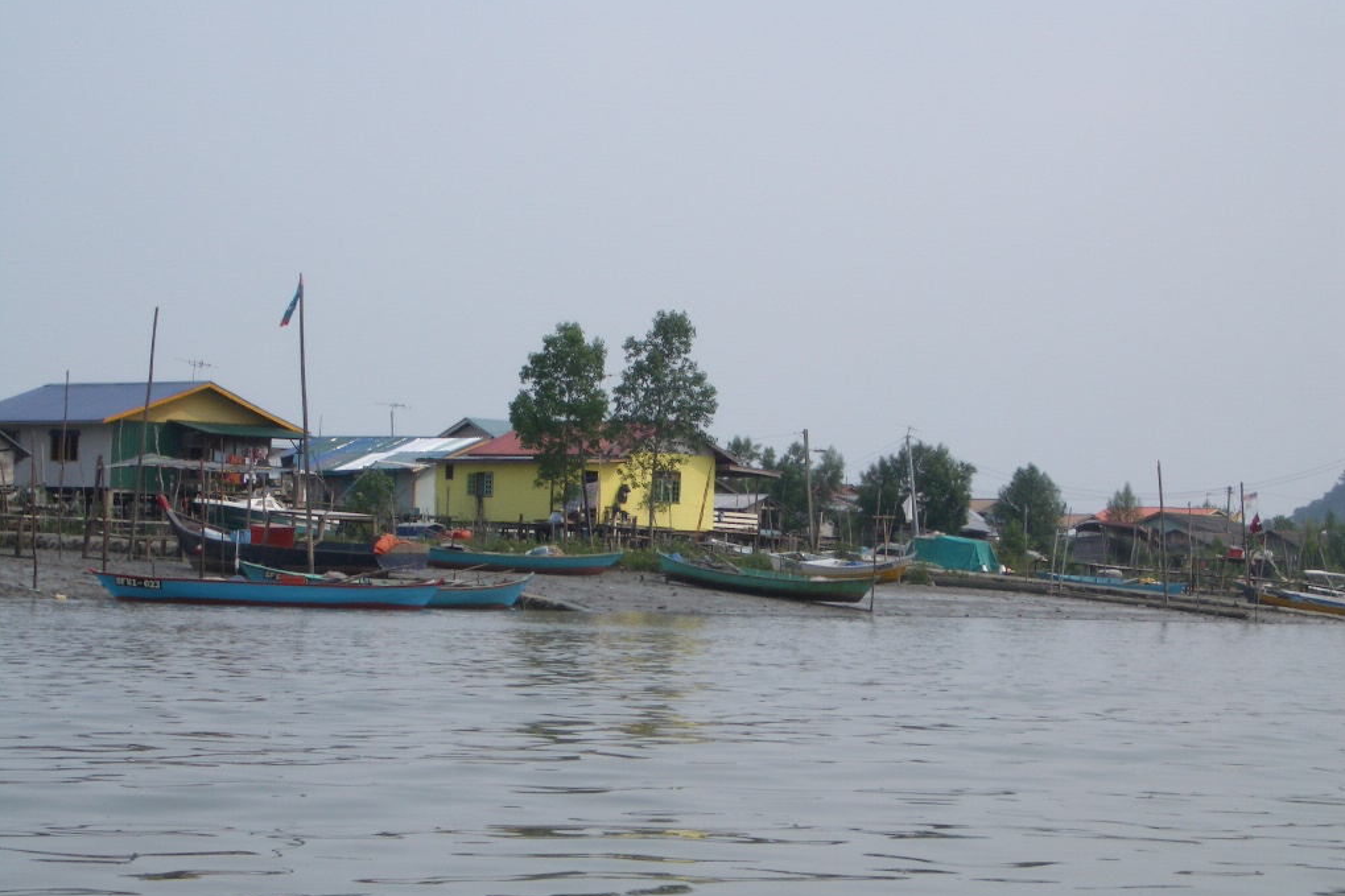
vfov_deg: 14.9
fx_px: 3436
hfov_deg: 22.1
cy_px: 470
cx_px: 673
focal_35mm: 92
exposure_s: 1/250
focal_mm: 14.6
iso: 50
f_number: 7
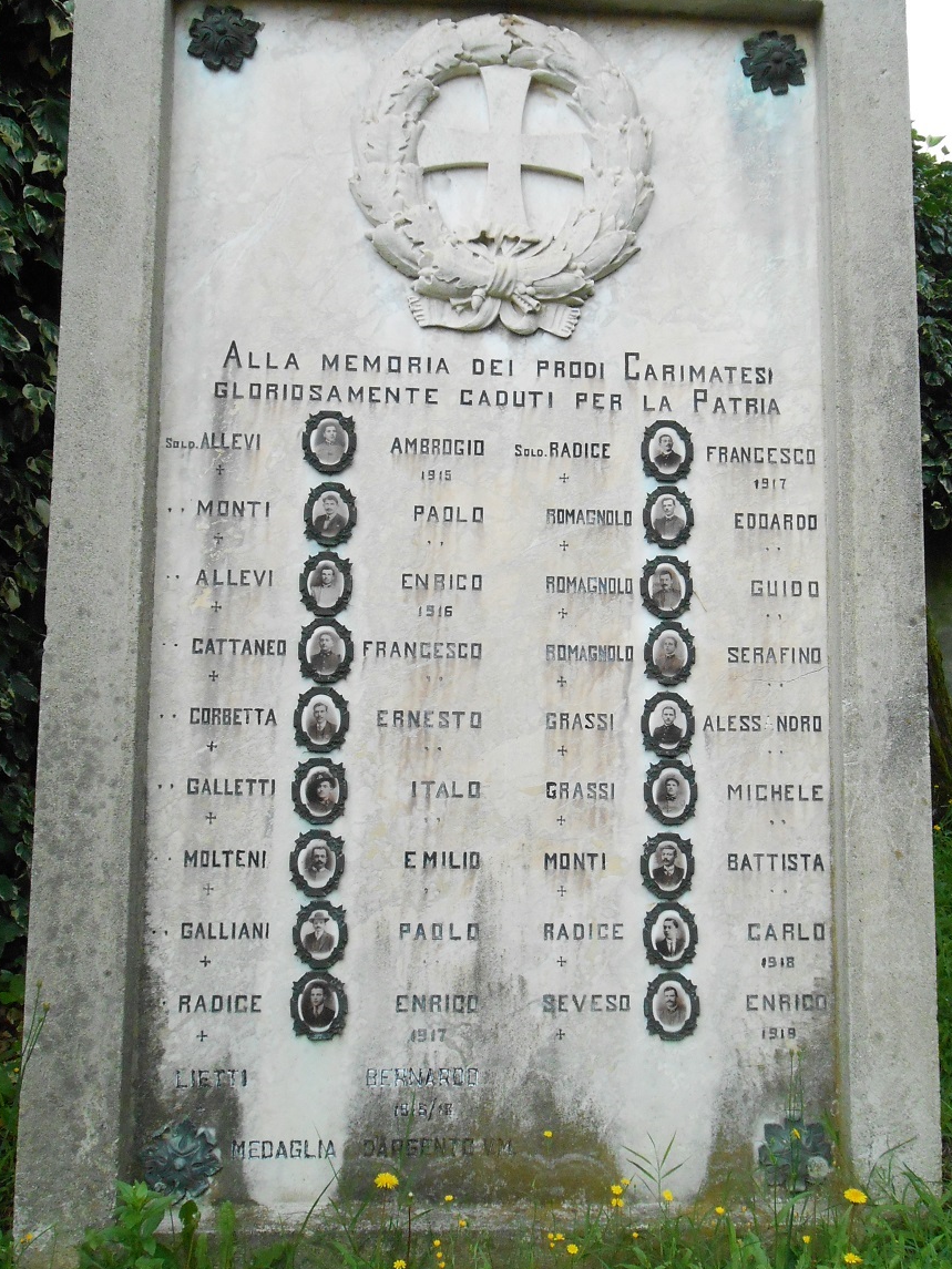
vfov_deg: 49.0
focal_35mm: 38
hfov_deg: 37.7
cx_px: 520
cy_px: 620
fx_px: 1393
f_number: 3.9
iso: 400
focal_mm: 6
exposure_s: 1/250
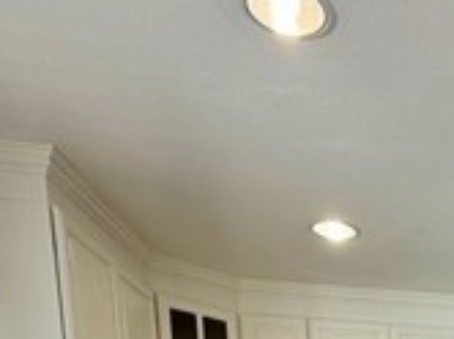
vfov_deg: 19.2
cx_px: 528
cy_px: 634
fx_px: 707
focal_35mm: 54
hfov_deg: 30.8
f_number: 2.2
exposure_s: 1/120
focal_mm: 2.22
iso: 100
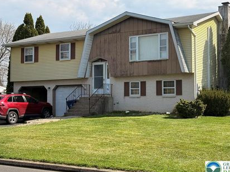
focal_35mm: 58
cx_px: 122
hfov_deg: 33.2
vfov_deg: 25.2
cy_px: 75
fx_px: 385
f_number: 1.78
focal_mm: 6.76
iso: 64
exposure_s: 1/4587
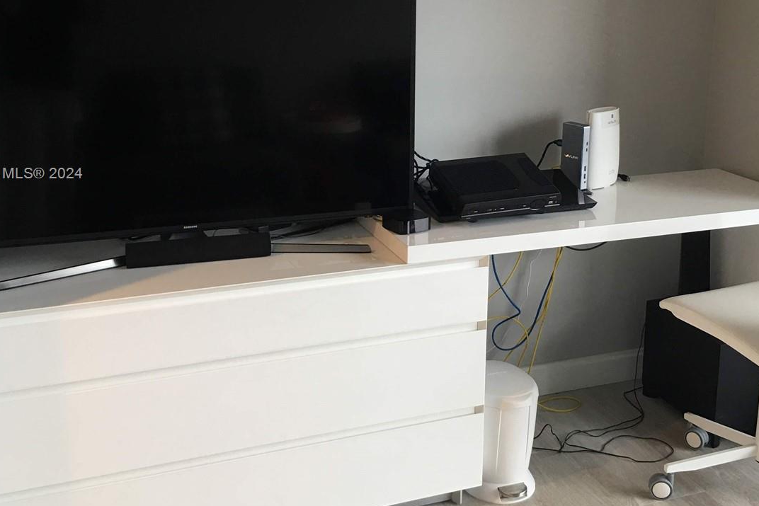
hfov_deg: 43.5
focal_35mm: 45
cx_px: 423
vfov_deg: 29.7
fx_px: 949
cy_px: 175
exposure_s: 1/15
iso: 32
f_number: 2.2
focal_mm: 4.15
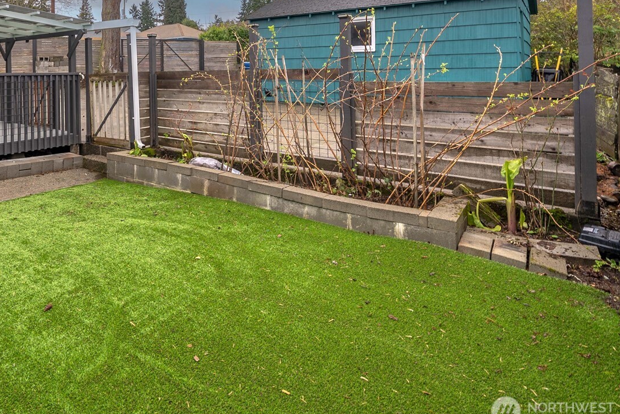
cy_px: 108
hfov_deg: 72.3
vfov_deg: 54.8
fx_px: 379
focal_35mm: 22
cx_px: 145
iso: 80
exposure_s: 1/30
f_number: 7.1
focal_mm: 14
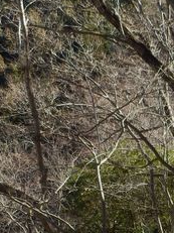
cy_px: 250
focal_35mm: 83
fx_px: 557
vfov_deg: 22.4
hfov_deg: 17.4
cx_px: 170
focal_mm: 4.2
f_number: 3
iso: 80
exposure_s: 1/320
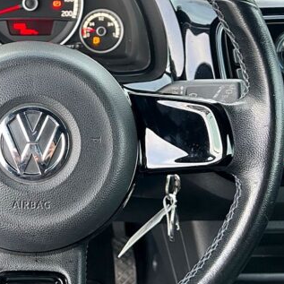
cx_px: 39
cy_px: 96
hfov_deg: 28.6
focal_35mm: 58
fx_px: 538
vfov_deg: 29.4
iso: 200
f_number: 1.5
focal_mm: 5.7
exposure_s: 1/60
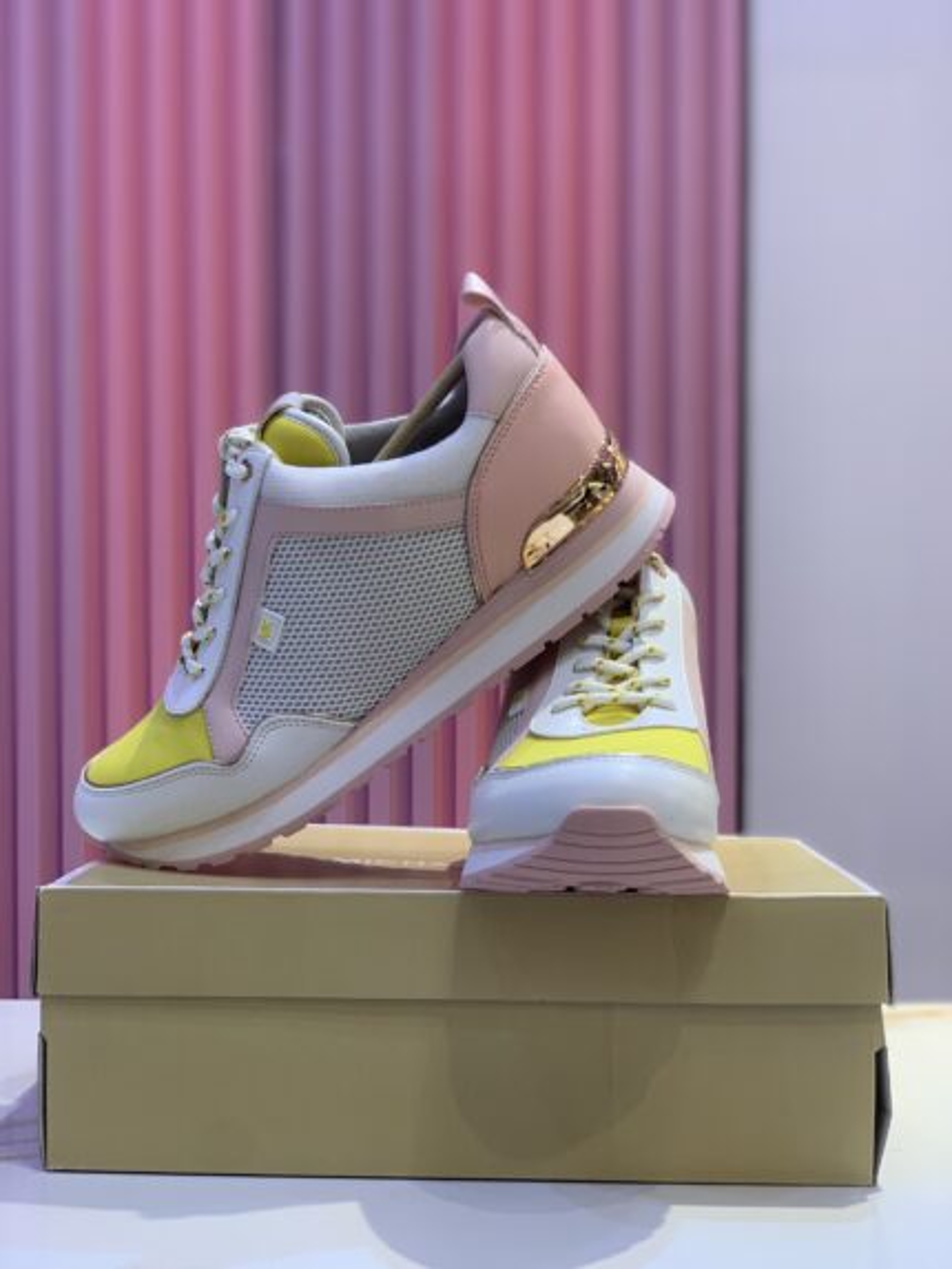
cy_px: 634
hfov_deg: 28.0
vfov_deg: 36.8
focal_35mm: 52
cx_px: 476
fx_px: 1906
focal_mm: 6
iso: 80
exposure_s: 1/100
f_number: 2.4
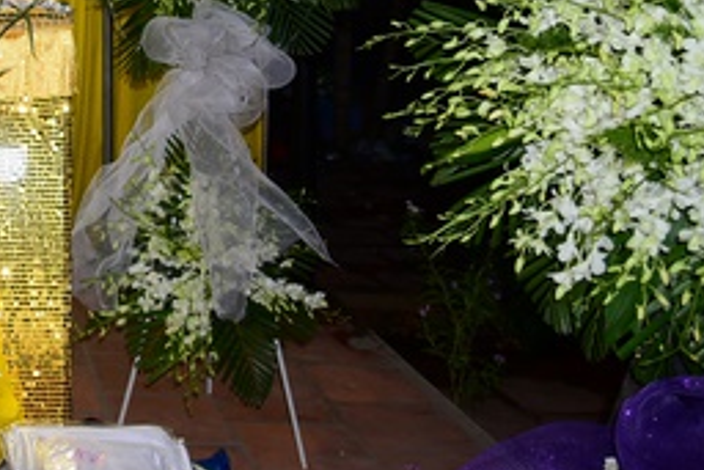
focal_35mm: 61
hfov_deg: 28.6
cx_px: -138
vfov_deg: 20.7
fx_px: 1194
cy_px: -110
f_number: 4
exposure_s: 1/60
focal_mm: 24
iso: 320
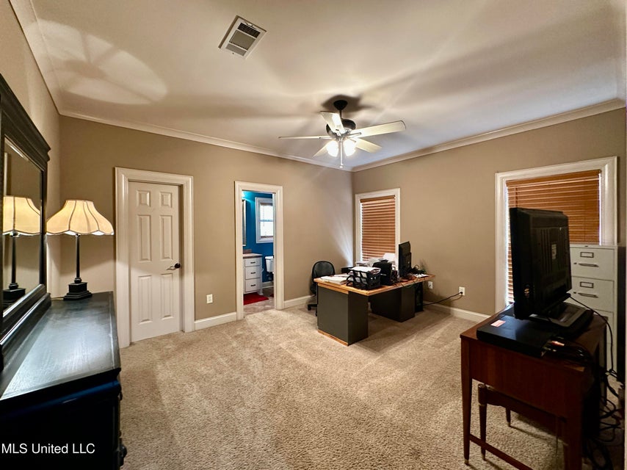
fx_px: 254
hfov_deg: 102.1
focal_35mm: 14
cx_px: 314
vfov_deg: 85.6
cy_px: 235
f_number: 2.2
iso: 500
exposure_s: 1/60
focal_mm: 2.22
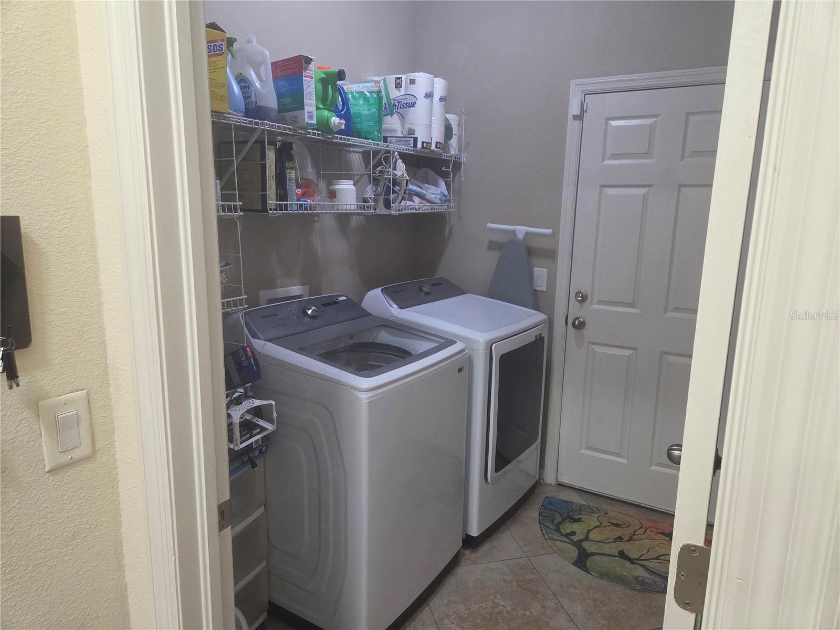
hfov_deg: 73.9
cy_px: 315
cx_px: 420
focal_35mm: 23
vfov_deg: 58.9
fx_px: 558
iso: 640
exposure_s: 1/120
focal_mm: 5.4
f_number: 1.8
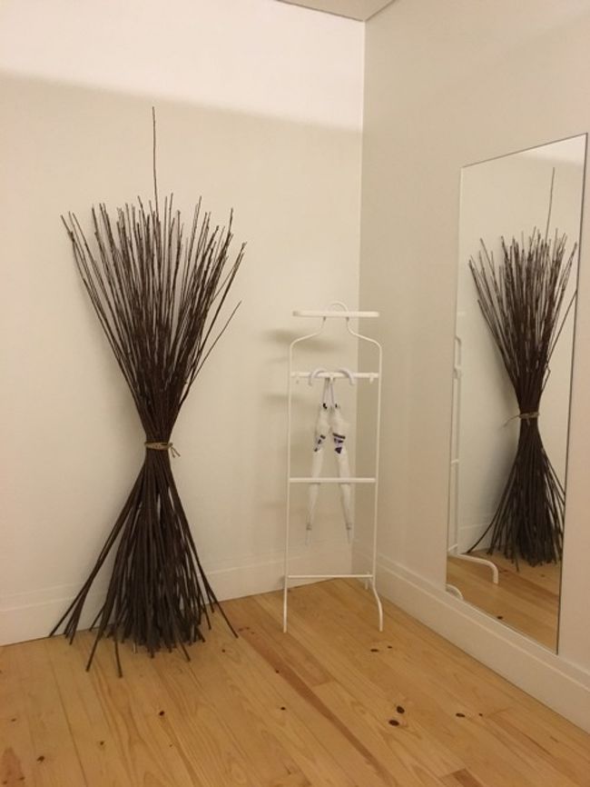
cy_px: 394
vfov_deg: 61.6
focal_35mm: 29
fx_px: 659
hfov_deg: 48.2
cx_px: 295
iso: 250
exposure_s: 1/17
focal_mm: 4.15
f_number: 2.2
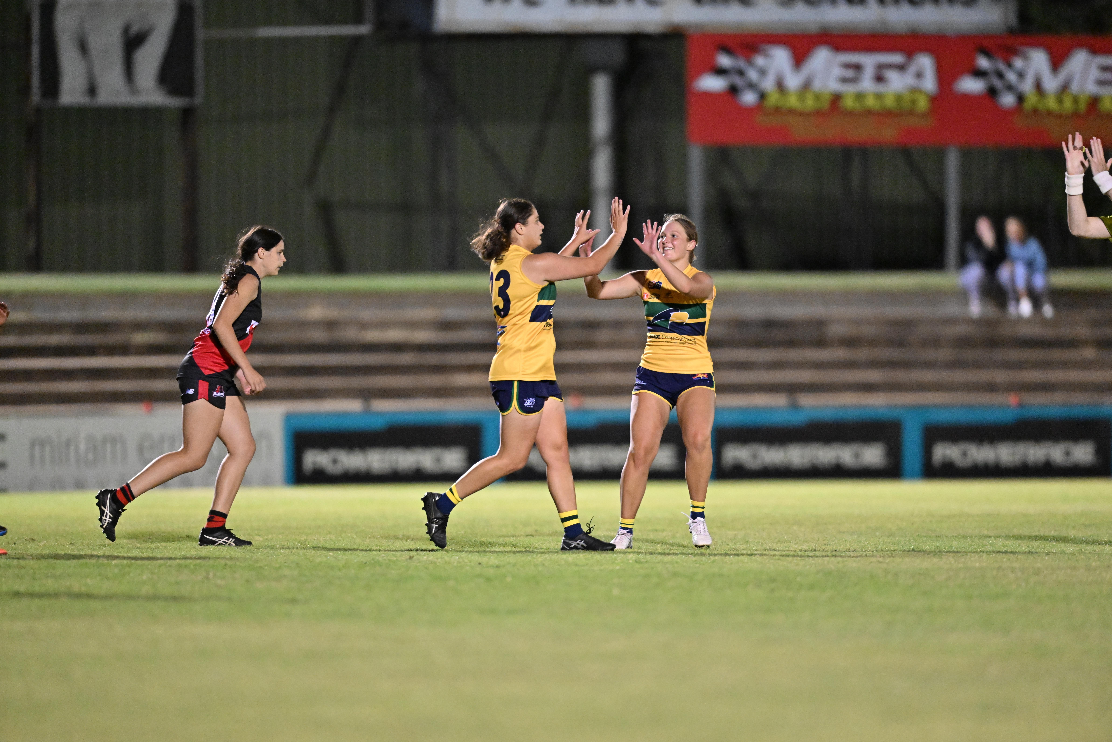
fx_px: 12355
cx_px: 556
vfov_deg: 3.4
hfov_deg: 5.2
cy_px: 371
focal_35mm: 400
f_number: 2.8
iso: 7200
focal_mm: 400
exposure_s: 1/640
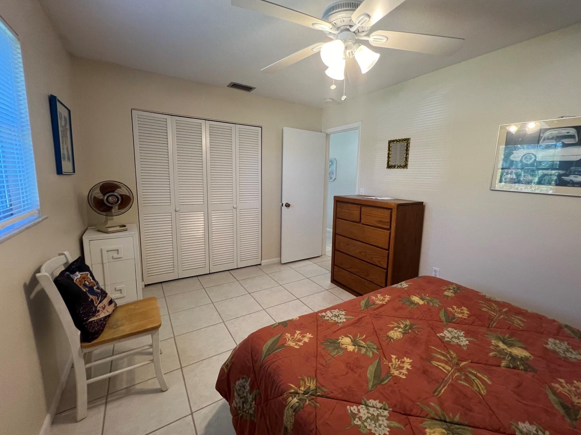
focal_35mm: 14
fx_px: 235
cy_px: 210
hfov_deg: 101.9
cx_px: 310
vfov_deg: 85.6
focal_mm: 1.57
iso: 160
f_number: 1.8
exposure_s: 1/60
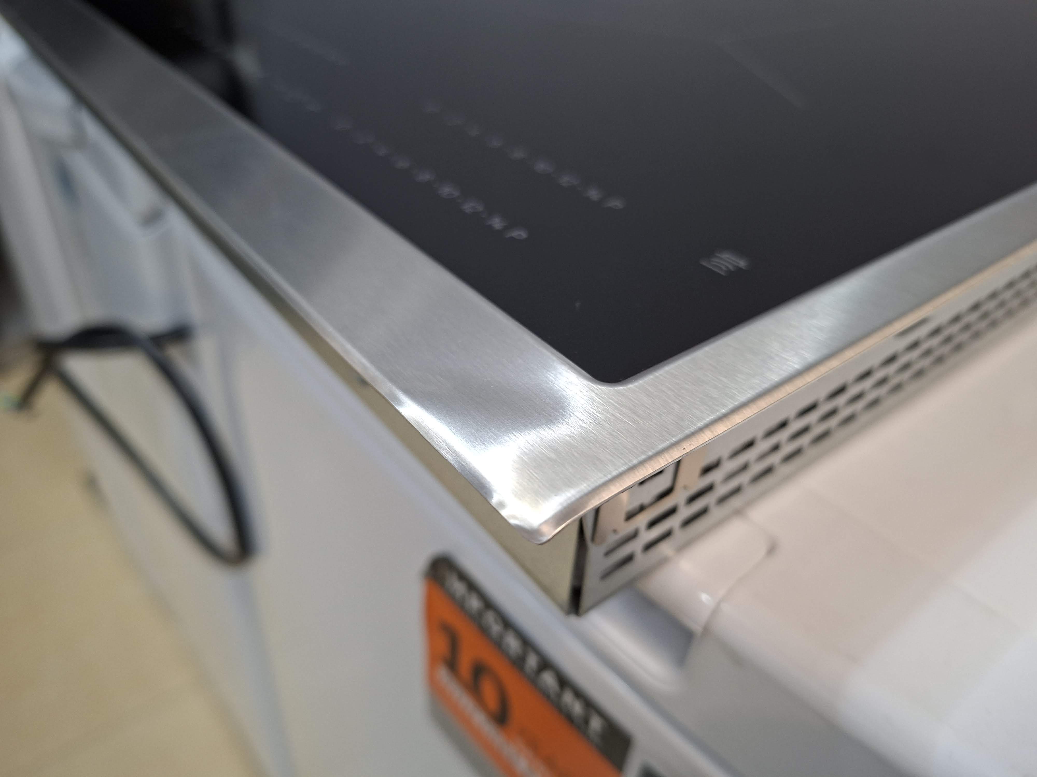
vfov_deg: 58.9
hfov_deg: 73.9
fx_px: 689
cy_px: 388
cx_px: 518
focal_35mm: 23
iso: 200
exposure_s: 1/50
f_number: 1.8
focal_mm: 5.54
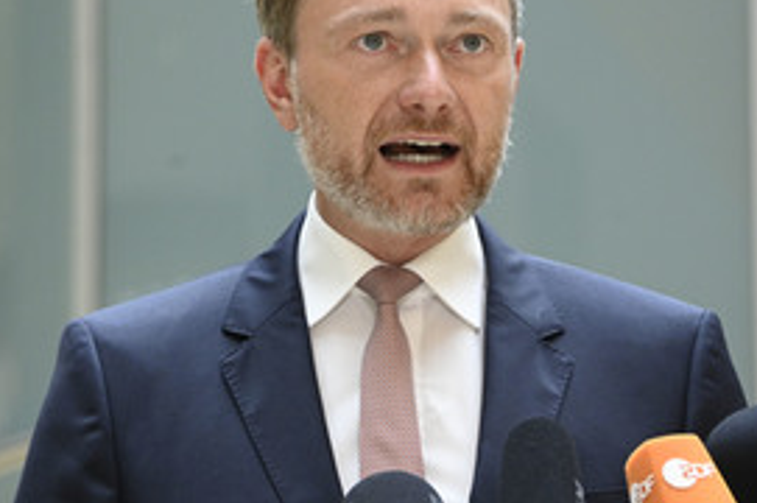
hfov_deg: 7.8
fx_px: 5587
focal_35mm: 266
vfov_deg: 5.2
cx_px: 378
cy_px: 232
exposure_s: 1/640
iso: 4000
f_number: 5.6
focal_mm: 160
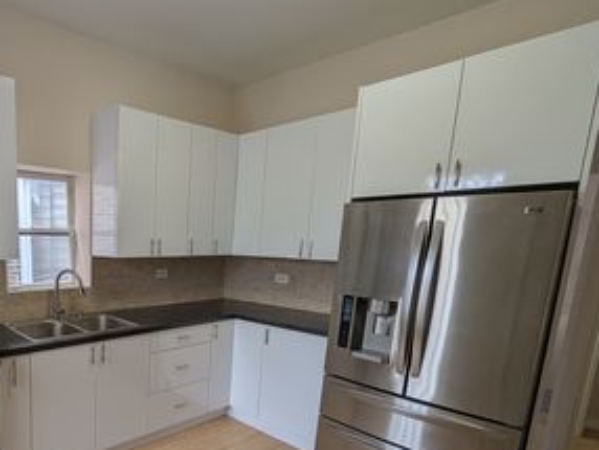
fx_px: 364
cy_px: 307
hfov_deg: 69.7
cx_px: 105
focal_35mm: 21
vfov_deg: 61.7
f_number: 1.7
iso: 54
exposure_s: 1/120
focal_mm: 2.02
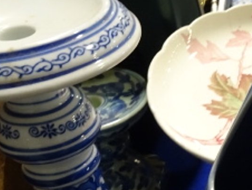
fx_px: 495
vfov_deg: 20.8
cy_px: 196
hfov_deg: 26.3
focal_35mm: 68
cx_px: 277
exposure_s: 1/30
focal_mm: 4.1
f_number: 3.5
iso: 400
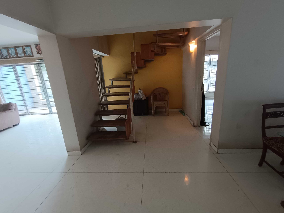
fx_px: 131
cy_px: 106
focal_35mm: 16
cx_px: 142
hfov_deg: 94.5
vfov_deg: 78.1
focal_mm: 1.66
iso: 296
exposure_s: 1/50
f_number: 2.2
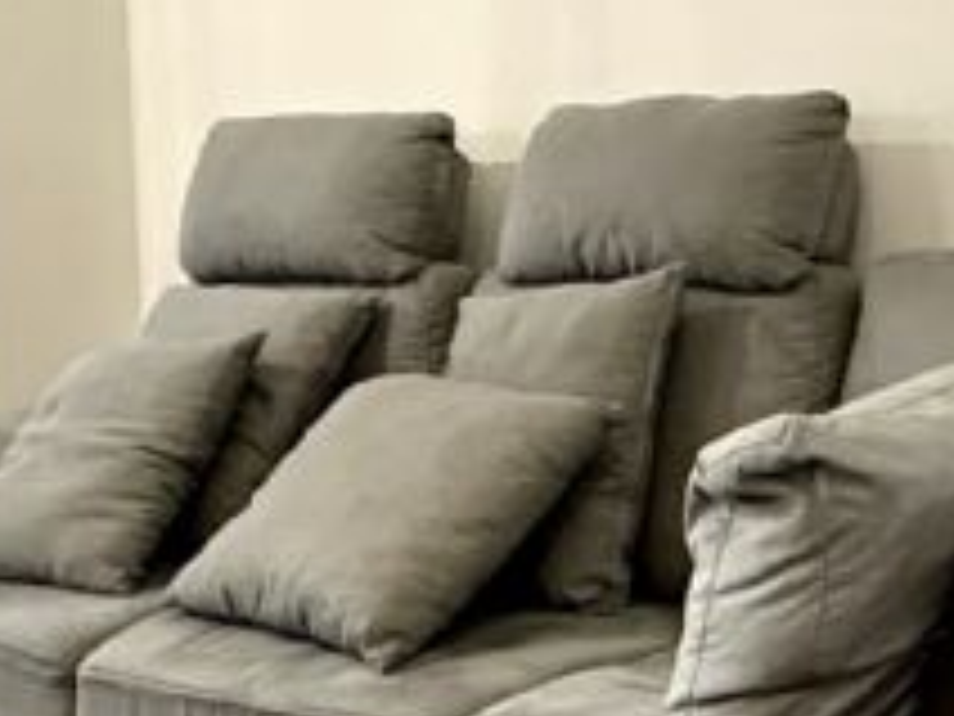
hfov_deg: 22.7
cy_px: 227
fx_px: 2370
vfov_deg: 17.1
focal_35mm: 86
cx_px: 428
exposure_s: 1/100
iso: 320
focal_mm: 2.22
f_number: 2.2
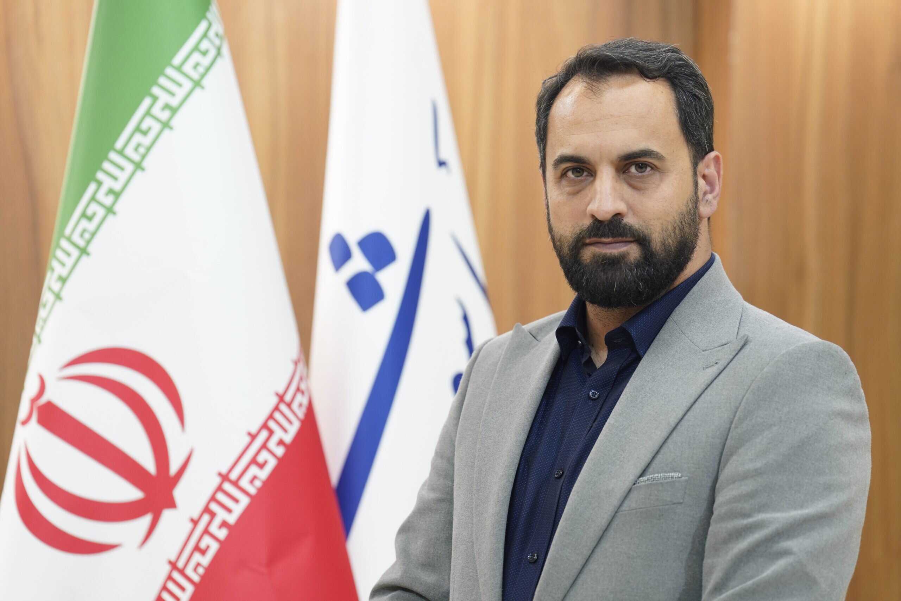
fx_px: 4079
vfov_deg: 8.4
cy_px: 300
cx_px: 450
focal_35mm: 163
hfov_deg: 12.6
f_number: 3.5
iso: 800
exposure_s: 1/50
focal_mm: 163
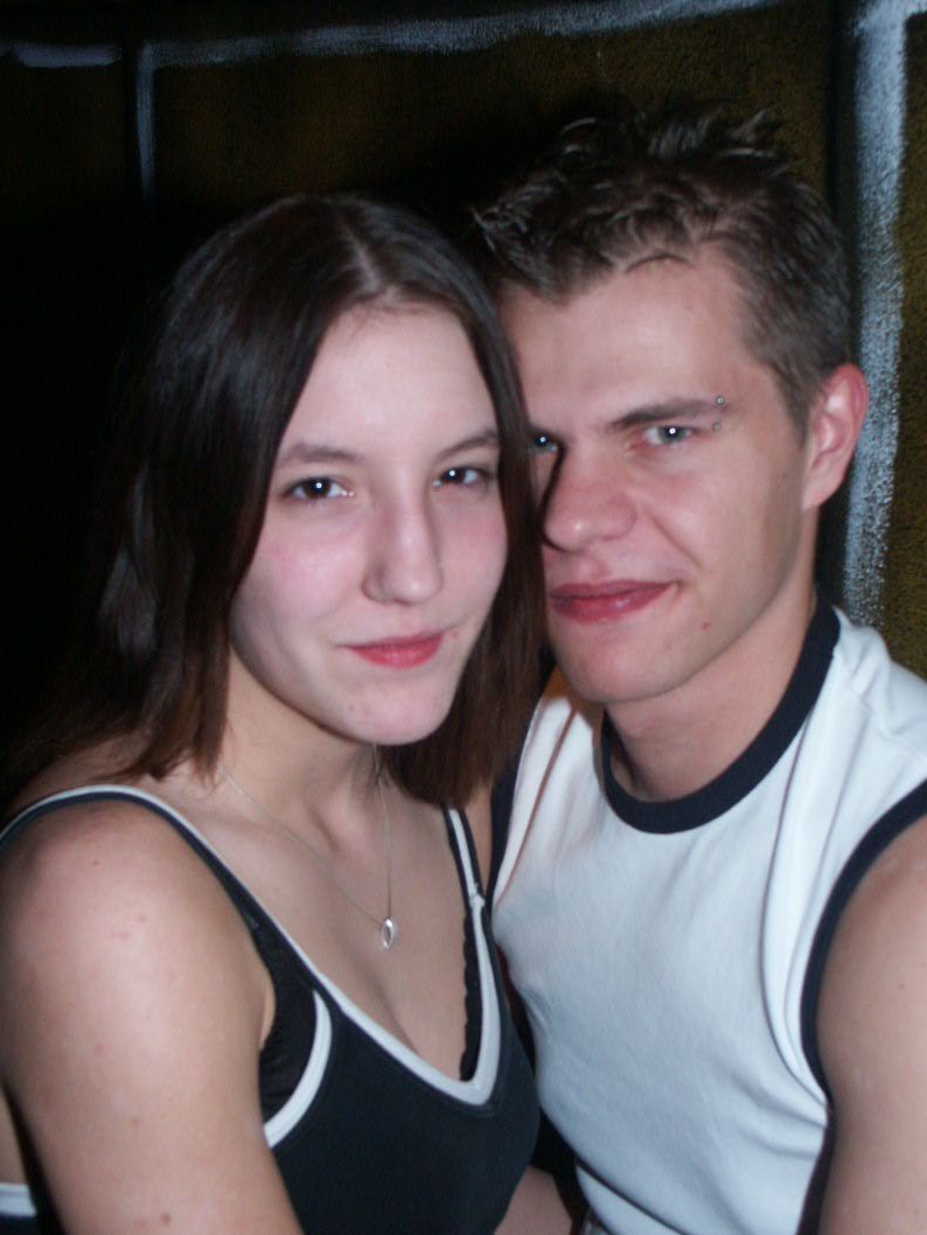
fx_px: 1856
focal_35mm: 52
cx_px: 487
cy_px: 654
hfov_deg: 28.0
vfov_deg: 36.8
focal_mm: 11.22
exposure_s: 1/45
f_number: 3.5
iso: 200
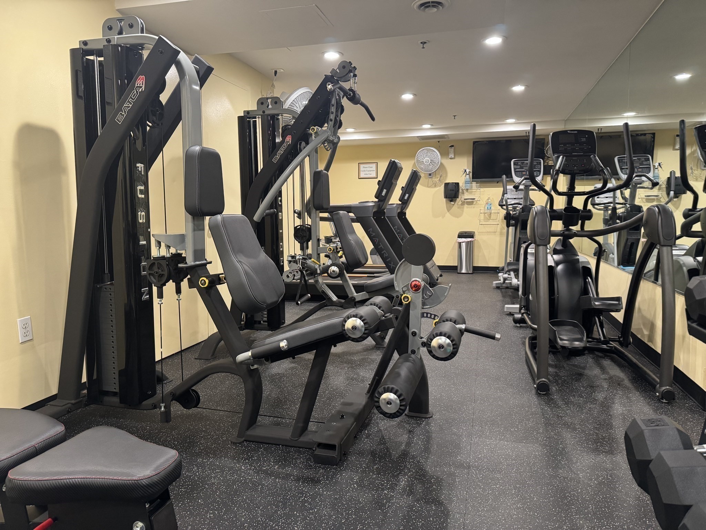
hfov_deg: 71.6
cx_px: 353
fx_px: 489
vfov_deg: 56.8
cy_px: 265
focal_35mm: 24
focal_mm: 6.76
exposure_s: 1/60
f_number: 1.78
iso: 500
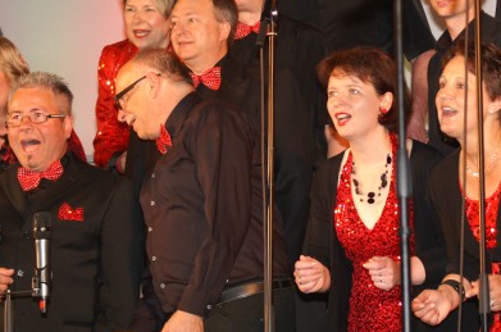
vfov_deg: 7.0
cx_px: 309
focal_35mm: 196
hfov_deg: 10.5
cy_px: 119
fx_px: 2719
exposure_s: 1/125
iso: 400
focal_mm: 85
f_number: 5.6
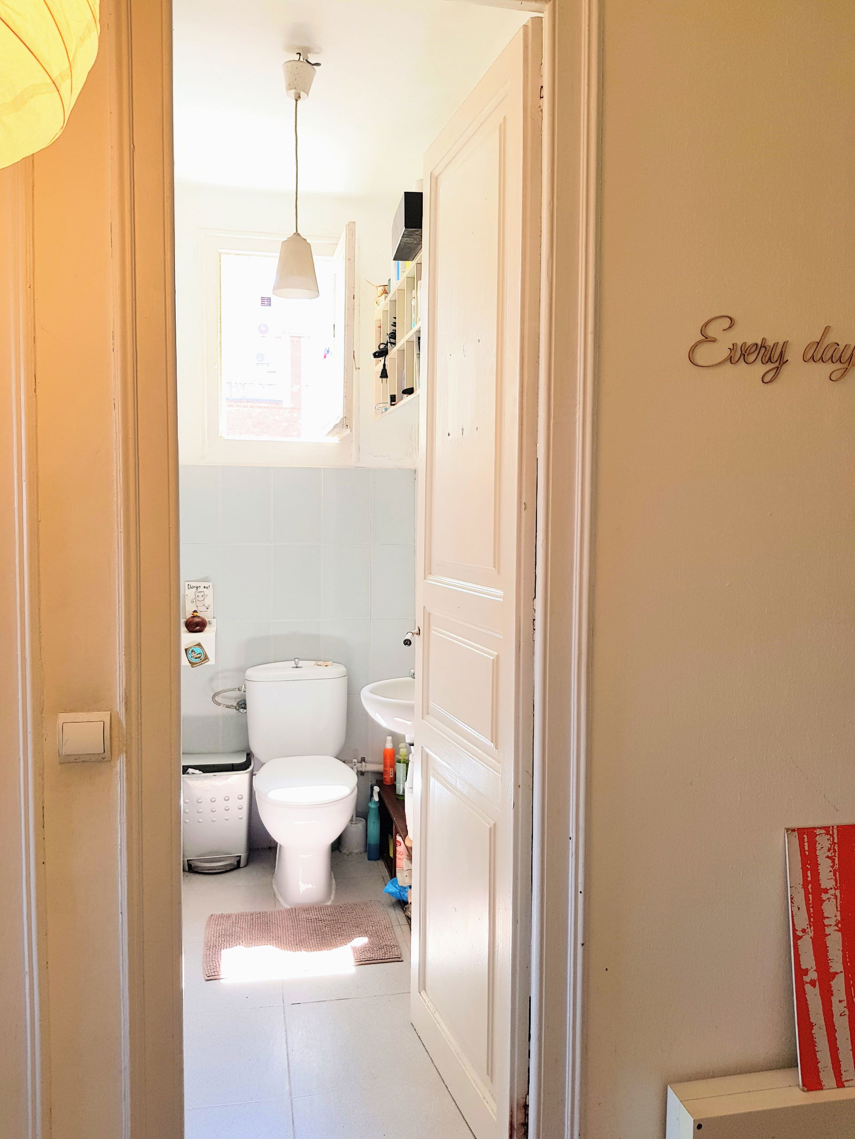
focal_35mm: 26
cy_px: 570
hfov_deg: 53.1
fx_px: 856
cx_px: 428
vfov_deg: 67.3
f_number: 1.7
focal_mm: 4.2
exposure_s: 1/135
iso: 40
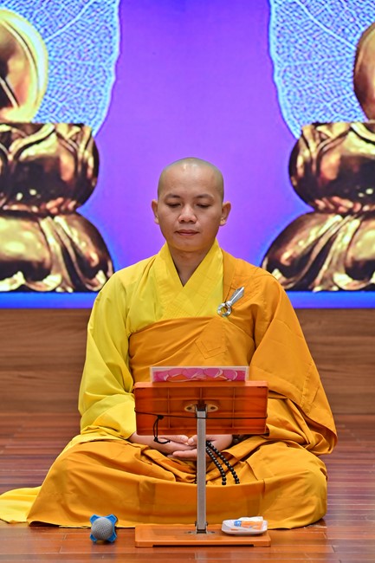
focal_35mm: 120
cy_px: 282
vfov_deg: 17.1
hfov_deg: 11.4
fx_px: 1876
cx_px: 188
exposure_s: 1/100
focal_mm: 120
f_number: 5.6
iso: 1250
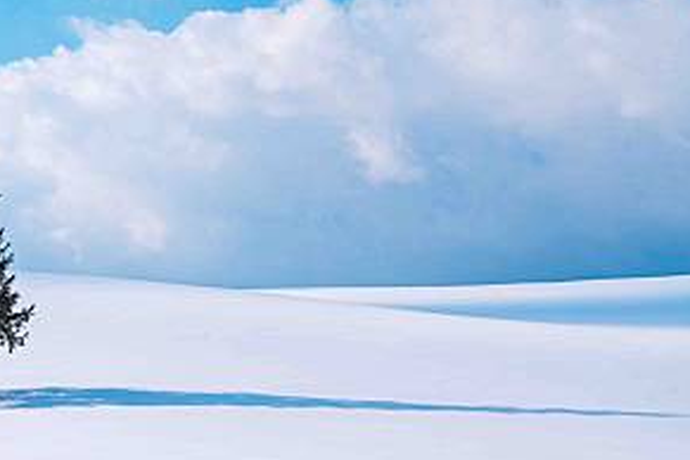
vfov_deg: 18.3
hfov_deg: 25.8
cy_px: 36
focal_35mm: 73
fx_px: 1399
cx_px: -57
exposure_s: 1/800
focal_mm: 33
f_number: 11
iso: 200
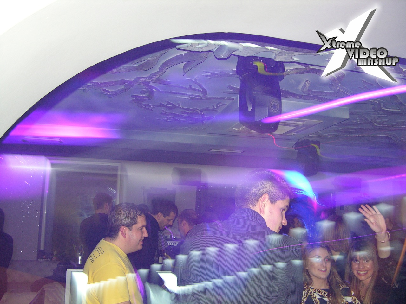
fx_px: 411
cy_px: 152
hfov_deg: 52.6
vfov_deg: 40.7
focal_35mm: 35
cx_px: 203
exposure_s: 1.28
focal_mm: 8.9
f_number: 2.8
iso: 200
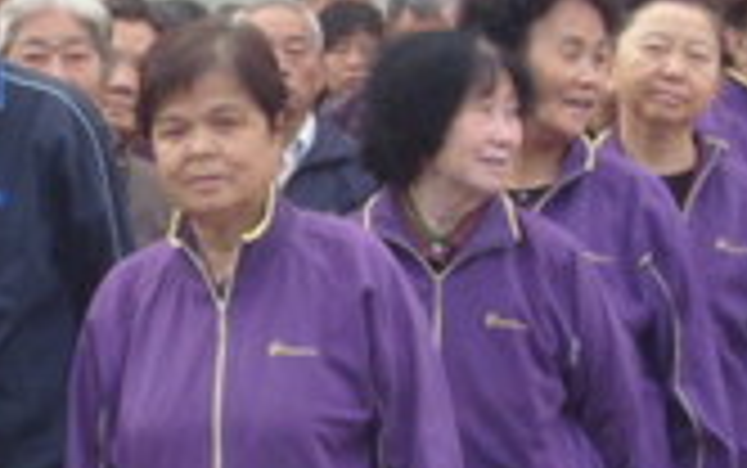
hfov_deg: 12.7
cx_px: -166
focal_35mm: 161
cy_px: 241
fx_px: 3280
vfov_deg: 8.2
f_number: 3.5
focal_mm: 6
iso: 80
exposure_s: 1/125
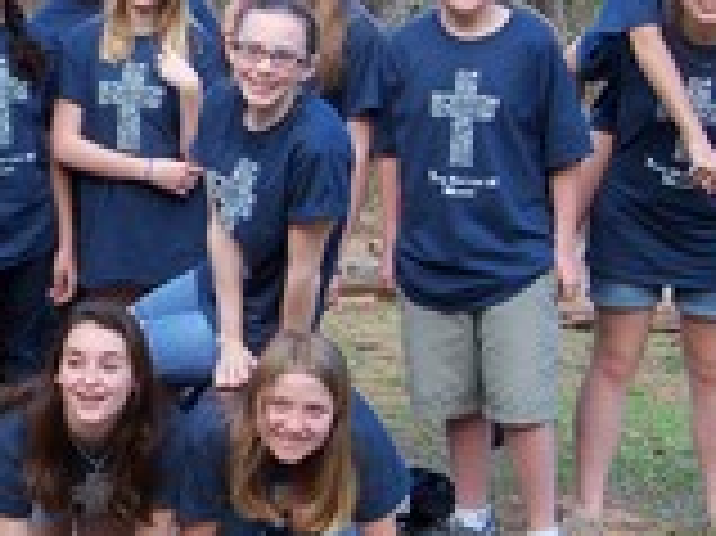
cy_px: 254
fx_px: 2129
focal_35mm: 103
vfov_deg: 14.3
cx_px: -65
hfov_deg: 18.4
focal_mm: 7.5
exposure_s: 1/60
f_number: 3.7
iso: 80
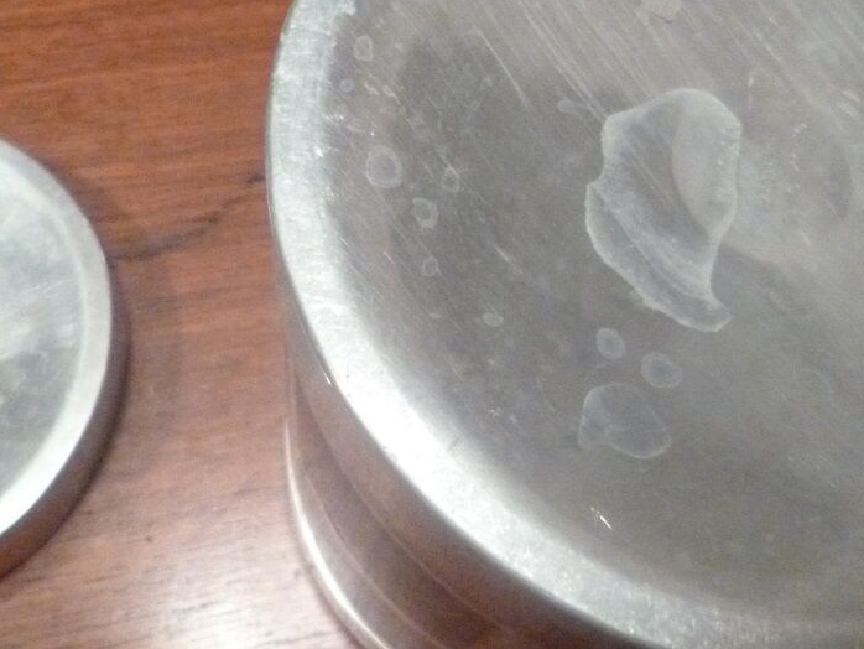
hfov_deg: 42.9
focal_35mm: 44
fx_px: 1099
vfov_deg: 32.8
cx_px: 454
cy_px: 274
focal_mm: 4.3
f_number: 2.5
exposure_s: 1/40
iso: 800
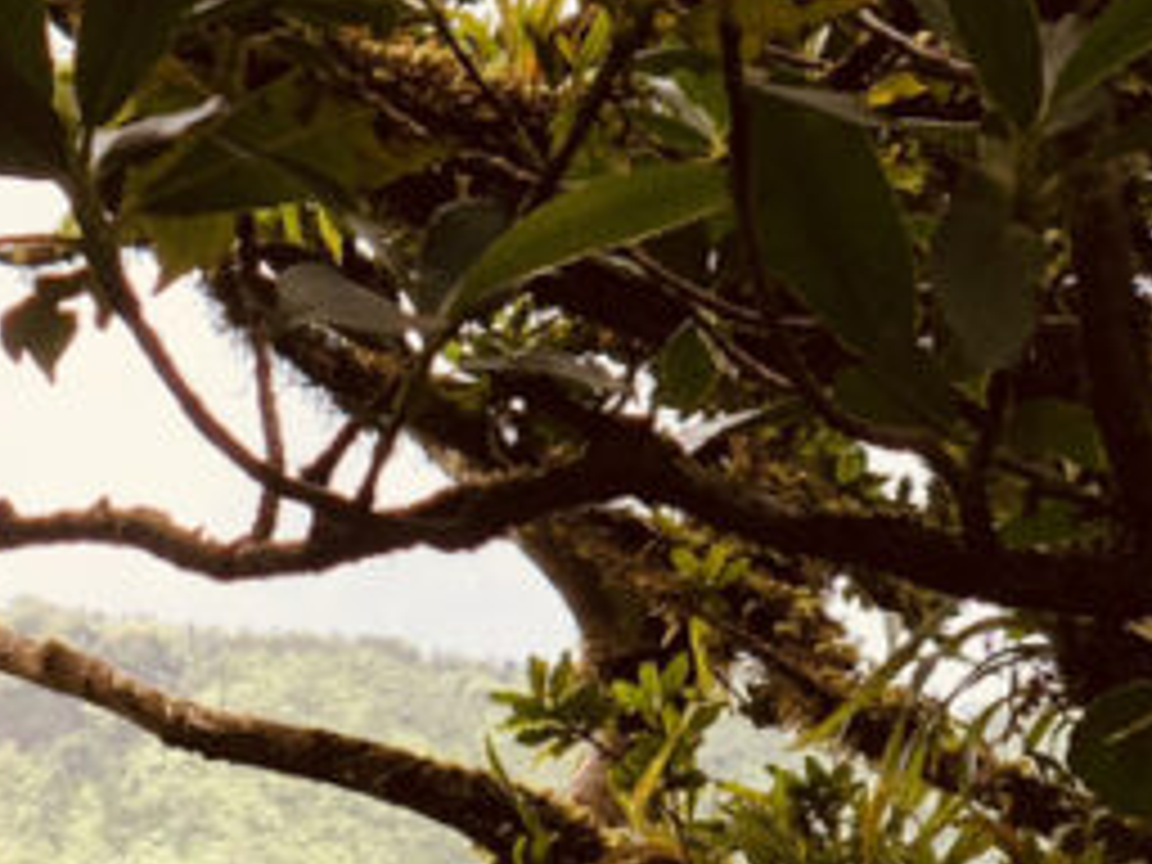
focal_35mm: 208
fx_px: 6922
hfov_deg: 9.3
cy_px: 950
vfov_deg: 7.1
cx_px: -598
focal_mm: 6
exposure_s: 1/219
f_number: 2.4
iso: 16
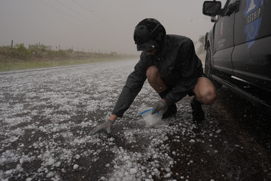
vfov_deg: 53.1
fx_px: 181
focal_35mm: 24
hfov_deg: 73.7
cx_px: 136
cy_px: 90
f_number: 5
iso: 320
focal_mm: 24
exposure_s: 1/1250
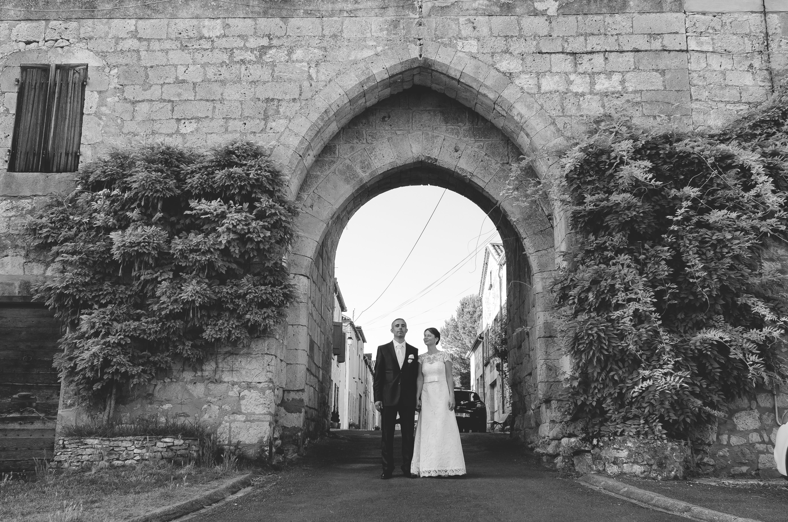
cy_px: 261
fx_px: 786
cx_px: 394
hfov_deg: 53.2
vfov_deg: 36.7
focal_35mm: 36
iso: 560
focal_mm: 24
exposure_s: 1/640
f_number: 5.6
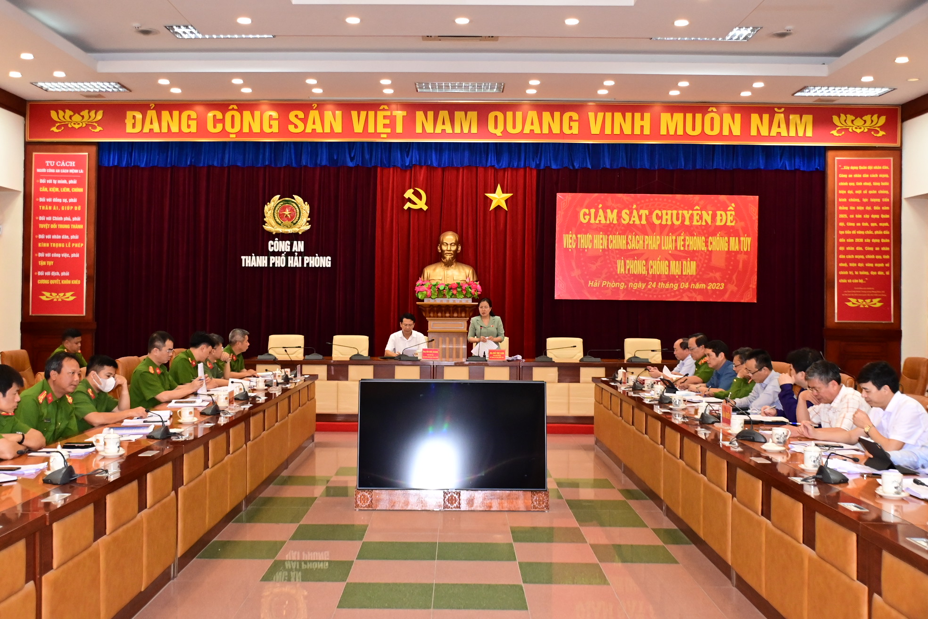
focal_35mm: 39
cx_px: 464
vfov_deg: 34.2
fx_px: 1005
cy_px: 310
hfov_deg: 49.6
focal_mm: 26
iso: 2500
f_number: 3.8
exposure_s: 1/200
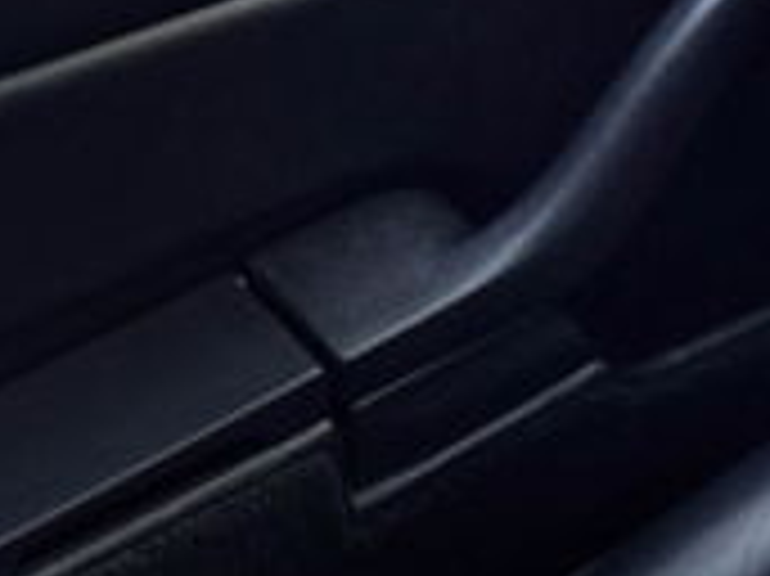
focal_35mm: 108
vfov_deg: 13.5
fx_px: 2401
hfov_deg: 15.8
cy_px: -27
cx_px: 1351
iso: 64
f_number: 1.78
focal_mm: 6.76
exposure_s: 1/121
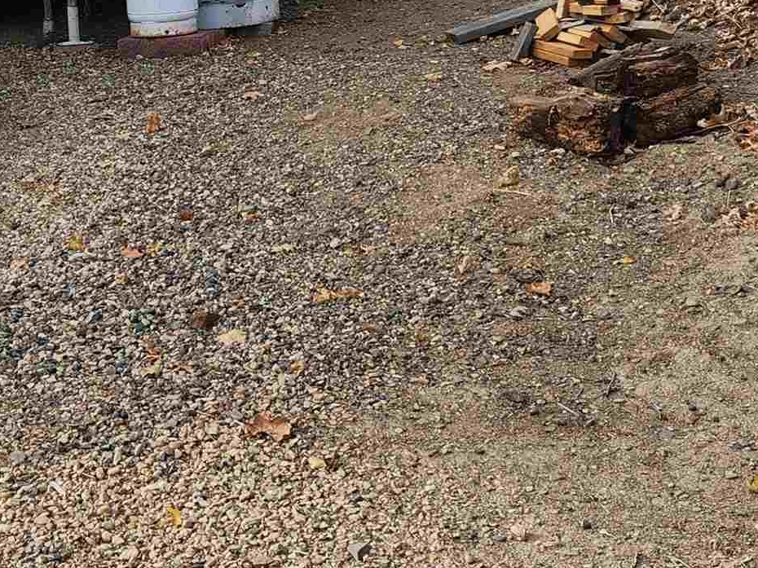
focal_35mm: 76
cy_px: 61
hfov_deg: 25.6
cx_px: 297
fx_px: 1664
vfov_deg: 19.1
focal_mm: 5.4
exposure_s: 1/952
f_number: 1.8
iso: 20
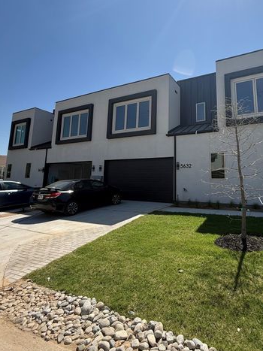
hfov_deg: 65.2
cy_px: 153
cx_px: 161
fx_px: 203
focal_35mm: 20
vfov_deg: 81.4
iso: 50
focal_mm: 2.22
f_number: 2.2
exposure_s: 1/2024
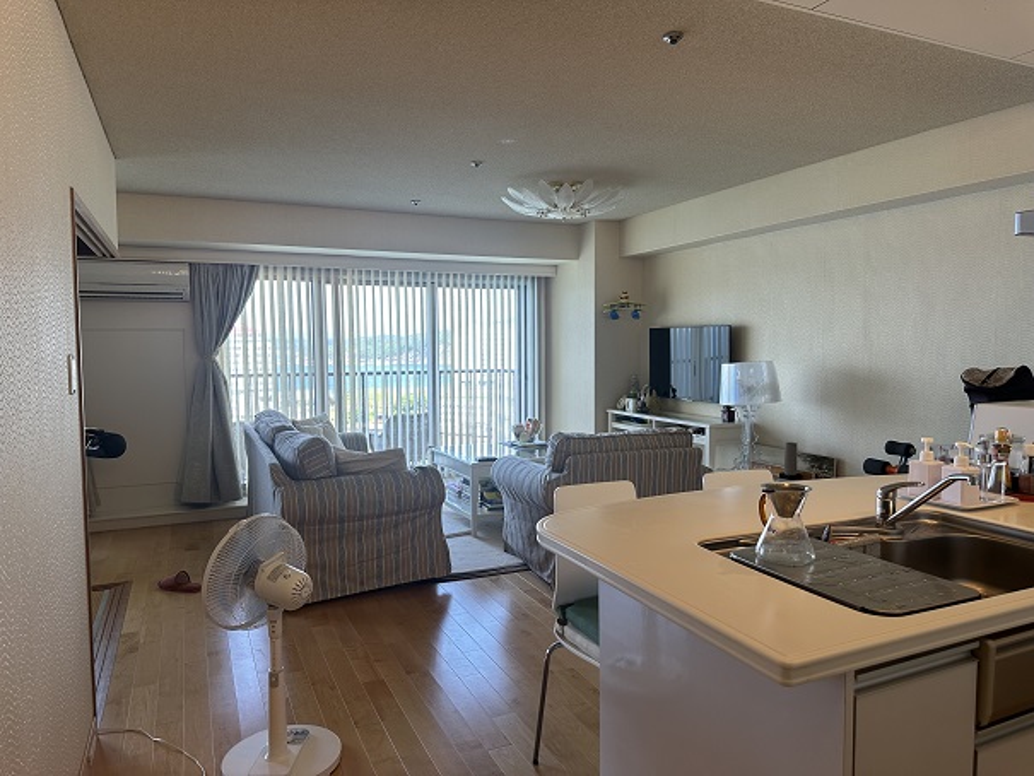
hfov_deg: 71.6
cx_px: 517
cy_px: 388
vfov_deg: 56.8
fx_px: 717
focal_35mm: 24
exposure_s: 1/166
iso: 80
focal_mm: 6.86
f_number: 1.78
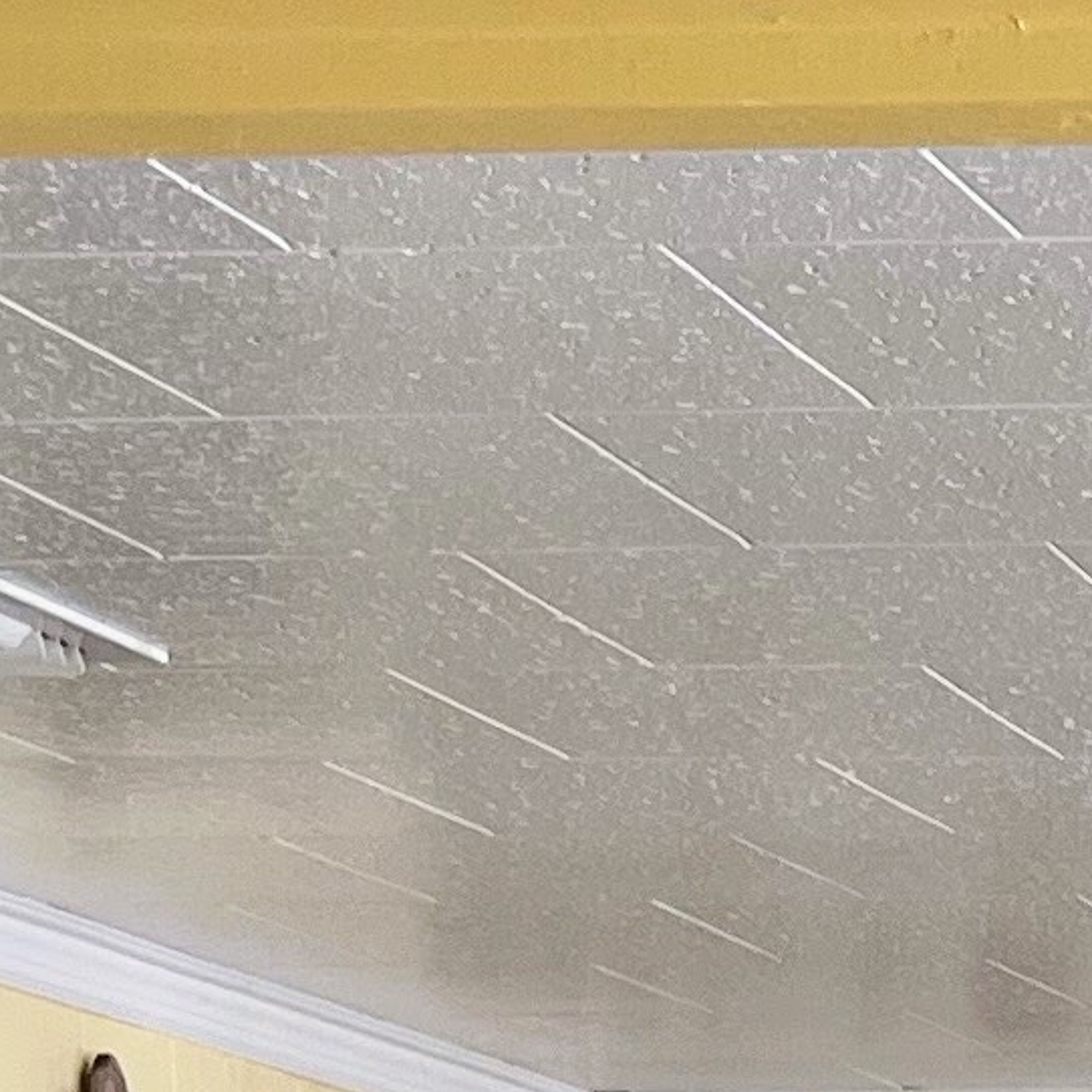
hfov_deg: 9.2
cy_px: 2464
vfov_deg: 9.3
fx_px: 6103
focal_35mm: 171
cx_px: 2577
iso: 64
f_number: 1.5
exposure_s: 1/60
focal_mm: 5.7
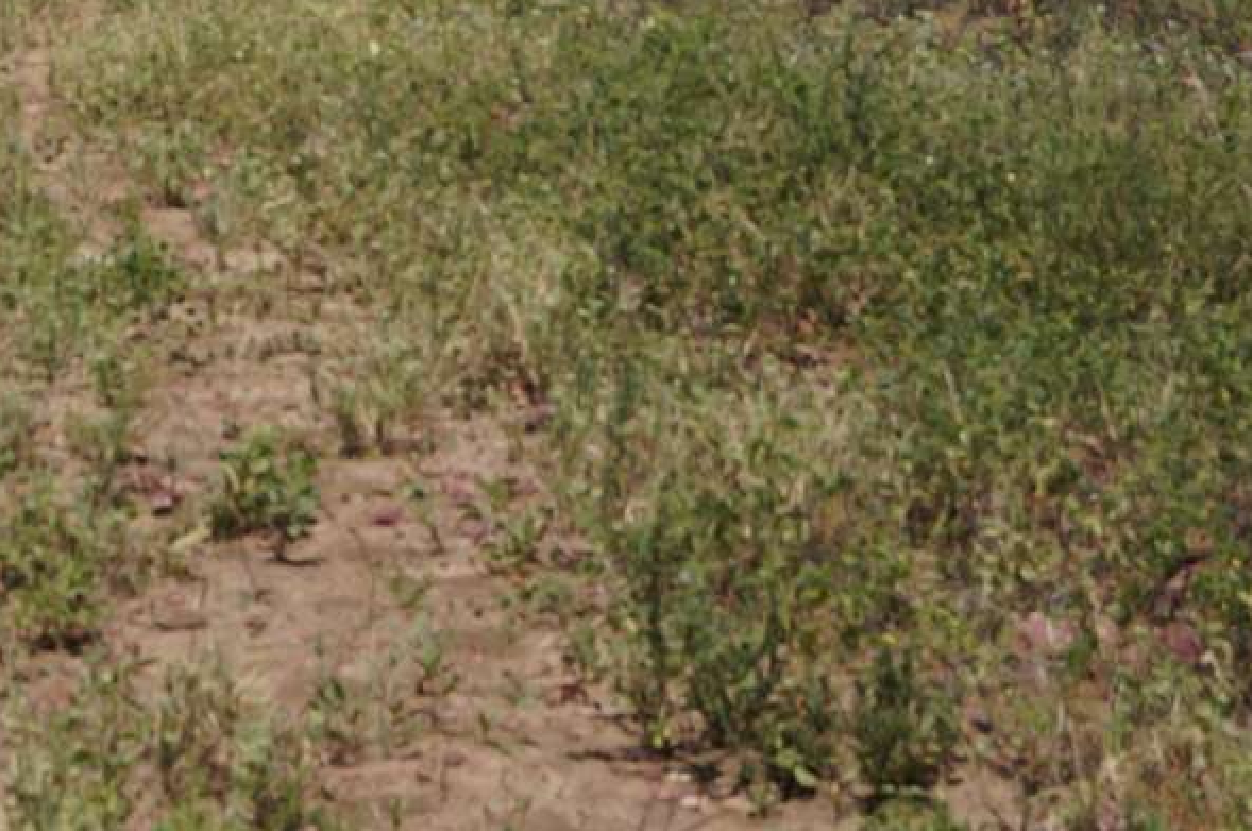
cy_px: -395
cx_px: -529
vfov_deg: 9.7
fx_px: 4758
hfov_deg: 14.2
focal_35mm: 137
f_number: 13
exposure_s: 1/200
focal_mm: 28
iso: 100
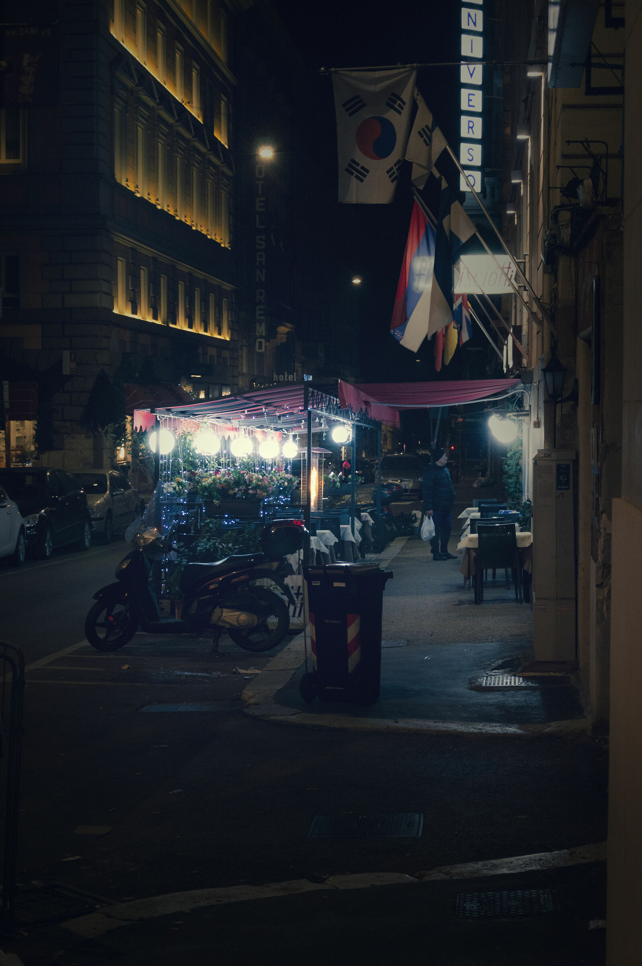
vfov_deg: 31.9
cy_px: 483
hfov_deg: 21.5
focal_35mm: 63
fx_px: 1688
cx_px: 321
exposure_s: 1/50
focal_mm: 42
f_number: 4.8
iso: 1600
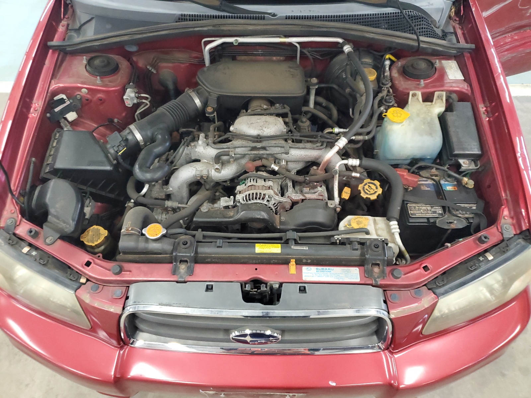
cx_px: 266
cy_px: 199
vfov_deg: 53.1
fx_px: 399
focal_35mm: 26
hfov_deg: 67.3
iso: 321
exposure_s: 1/30
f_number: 1.5
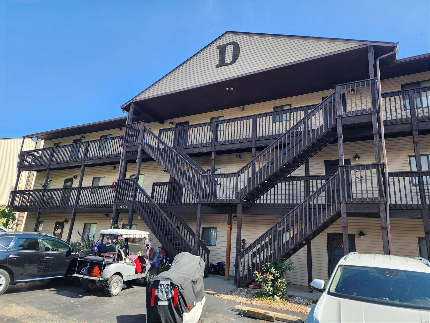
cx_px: 215
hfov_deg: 73.9
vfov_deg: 58.9
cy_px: 162
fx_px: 286
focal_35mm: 23
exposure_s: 1/376
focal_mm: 6.4
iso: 12
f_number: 1.8
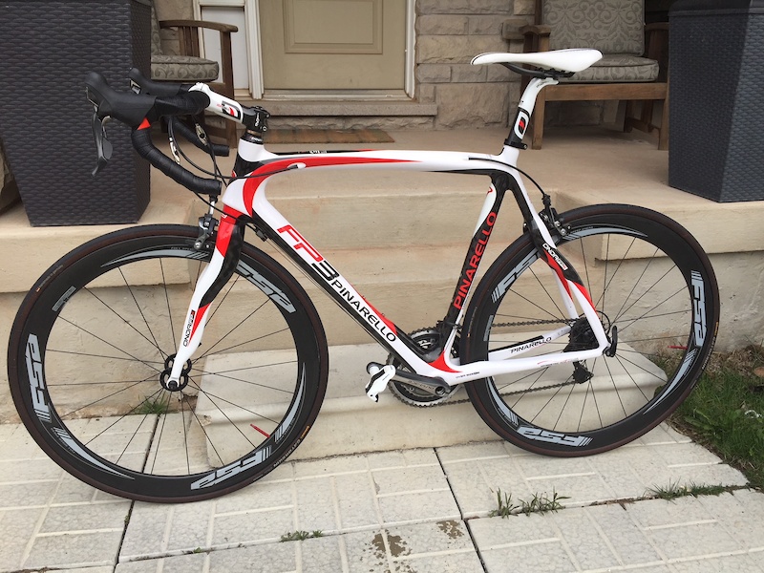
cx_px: 382
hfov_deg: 61.7
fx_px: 640
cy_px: 286
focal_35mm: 29
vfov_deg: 48.2
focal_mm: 4.15
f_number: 2.2
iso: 32
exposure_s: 1/344
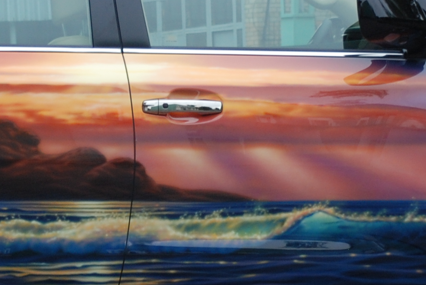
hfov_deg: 8.2
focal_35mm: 251
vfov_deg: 5.5
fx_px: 2974
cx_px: 165
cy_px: 107
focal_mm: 40
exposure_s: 1/45
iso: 200
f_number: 4.5
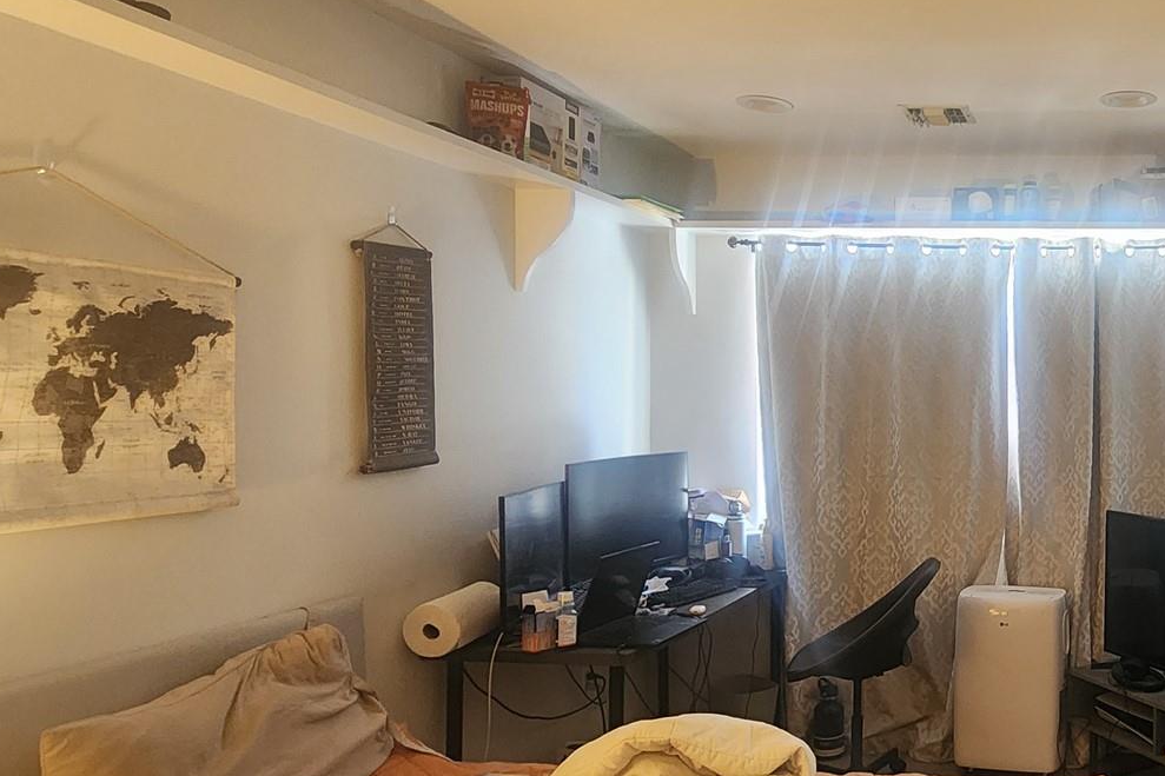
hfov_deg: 56.3
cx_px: 1055
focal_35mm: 28
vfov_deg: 46.4
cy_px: 390
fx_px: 906
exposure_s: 1/40
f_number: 2.2
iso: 320
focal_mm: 2.2
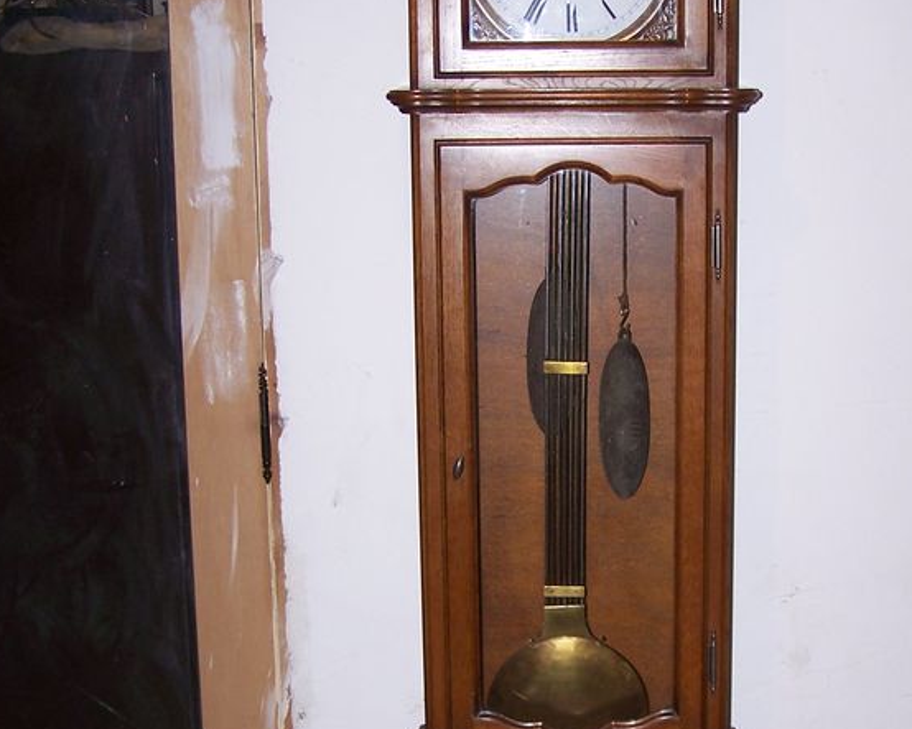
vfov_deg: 22.8
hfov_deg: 28.2
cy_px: 444
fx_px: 1808
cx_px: 596
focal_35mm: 67
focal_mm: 6.3
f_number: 2.8
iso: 80
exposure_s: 1/60
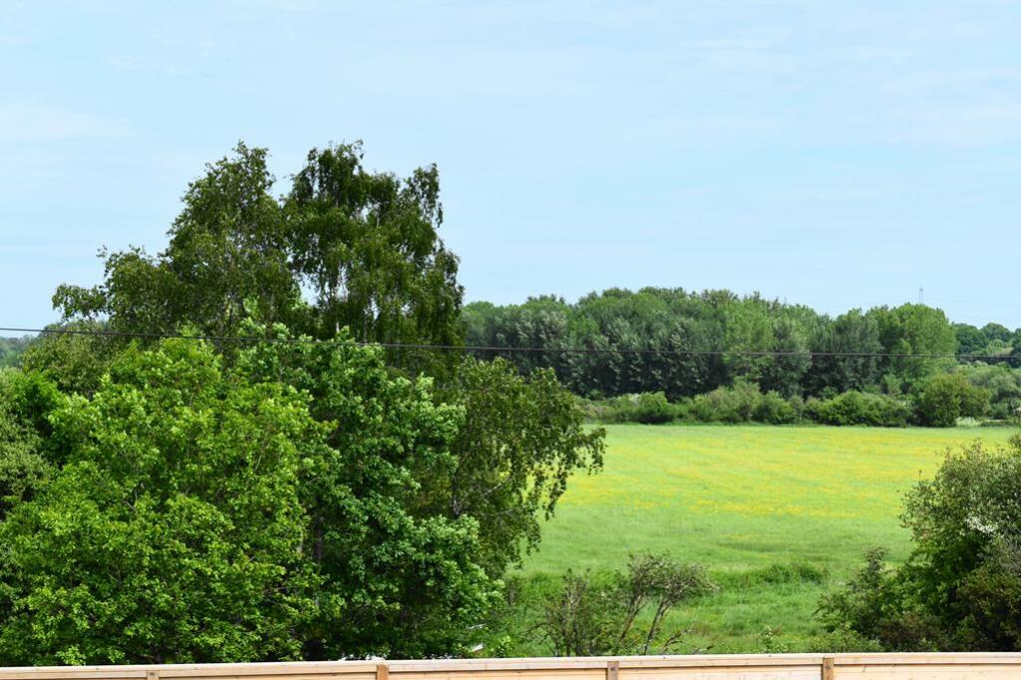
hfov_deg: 26.0
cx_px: 510
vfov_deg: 17.5
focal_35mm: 78
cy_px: 340
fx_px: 2211
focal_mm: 52
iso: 100
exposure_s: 1/250
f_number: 8
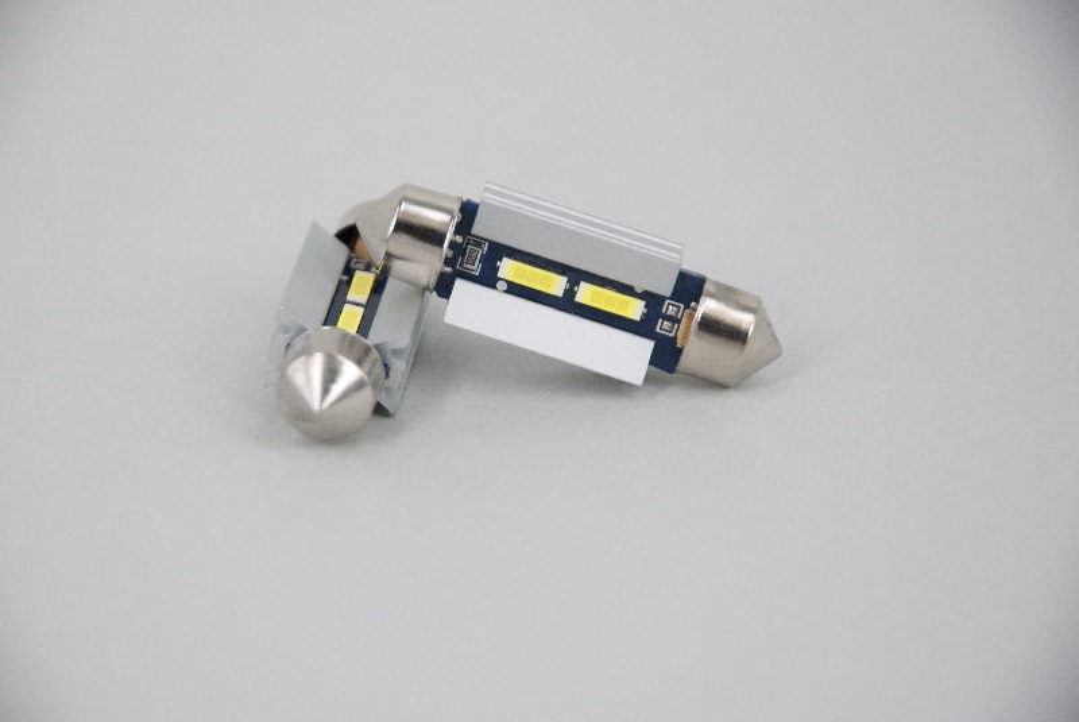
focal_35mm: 202
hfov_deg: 10.2
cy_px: 361
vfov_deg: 6.8
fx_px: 6075
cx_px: 540
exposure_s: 1/160
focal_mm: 135
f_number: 5.6
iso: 320
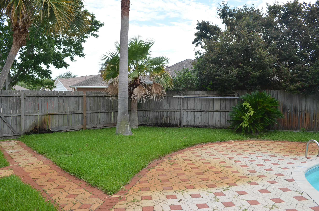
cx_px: 160
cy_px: 106
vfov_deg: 47.7
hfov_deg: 67.5
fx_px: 239
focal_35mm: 27
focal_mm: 18
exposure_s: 1/200
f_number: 7.1
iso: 100
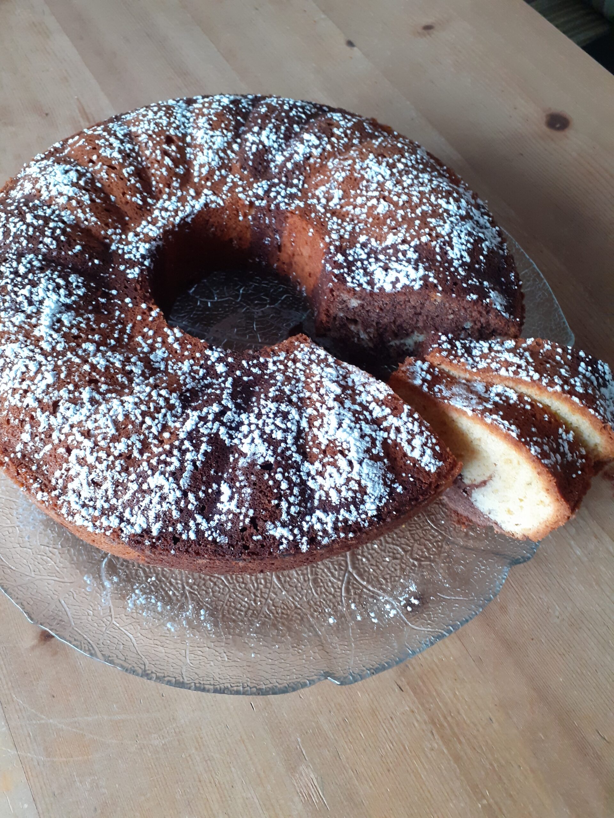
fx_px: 639
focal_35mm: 27
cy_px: 409
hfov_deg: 51.4
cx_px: 307
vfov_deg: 65.3
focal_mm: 3.6
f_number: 1.9
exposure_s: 1/50
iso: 200
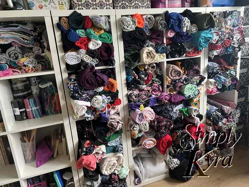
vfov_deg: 53.1
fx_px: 187
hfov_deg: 67.3
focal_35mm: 26
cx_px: 124
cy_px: 94
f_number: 1.5
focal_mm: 5.7
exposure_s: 1/60
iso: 400
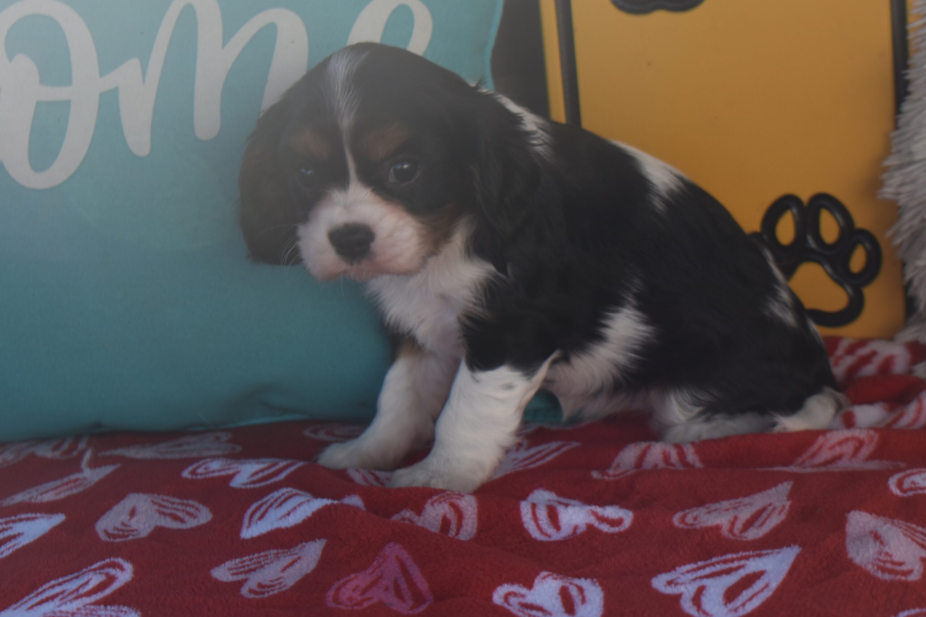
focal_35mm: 82
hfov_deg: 24.6
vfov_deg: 16.6
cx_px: 463
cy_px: 308
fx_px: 2122
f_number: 8
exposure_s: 1/60
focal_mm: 55
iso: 100
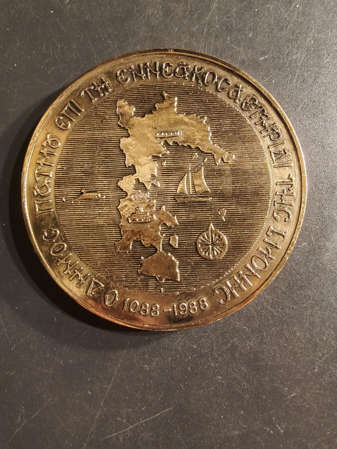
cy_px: 224
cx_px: 168
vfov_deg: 73.9
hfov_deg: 58.9
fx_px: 299
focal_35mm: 23
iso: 320
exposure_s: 1/50
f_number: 2
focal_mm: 2.32
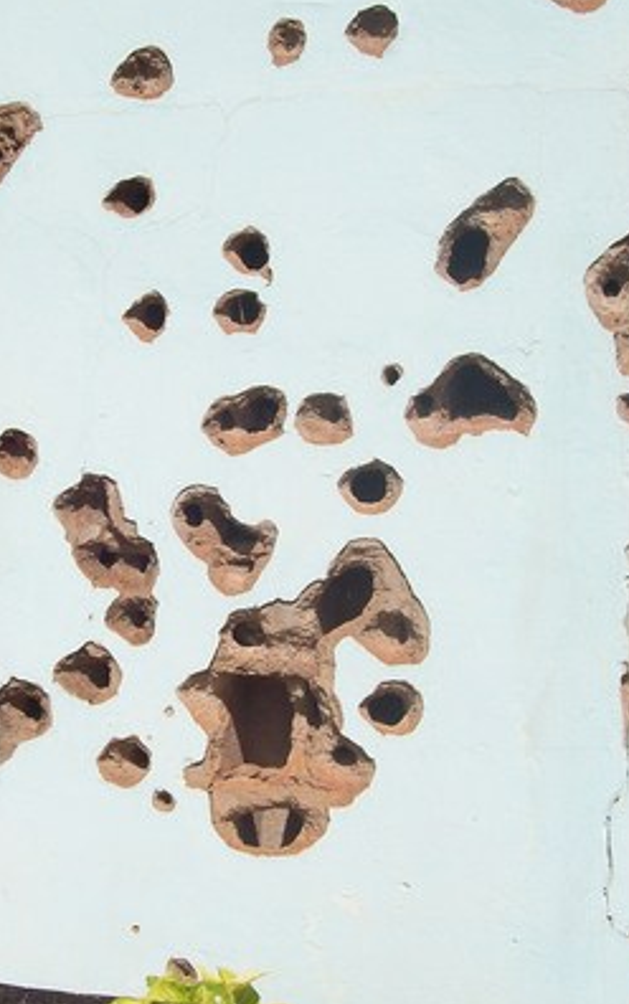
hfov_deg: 16.8
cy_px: 456
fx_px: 2109
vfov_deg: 26.8
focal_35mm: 77
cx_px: 99
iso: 80
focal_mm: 7.6
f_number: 5.4
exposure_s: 1/820
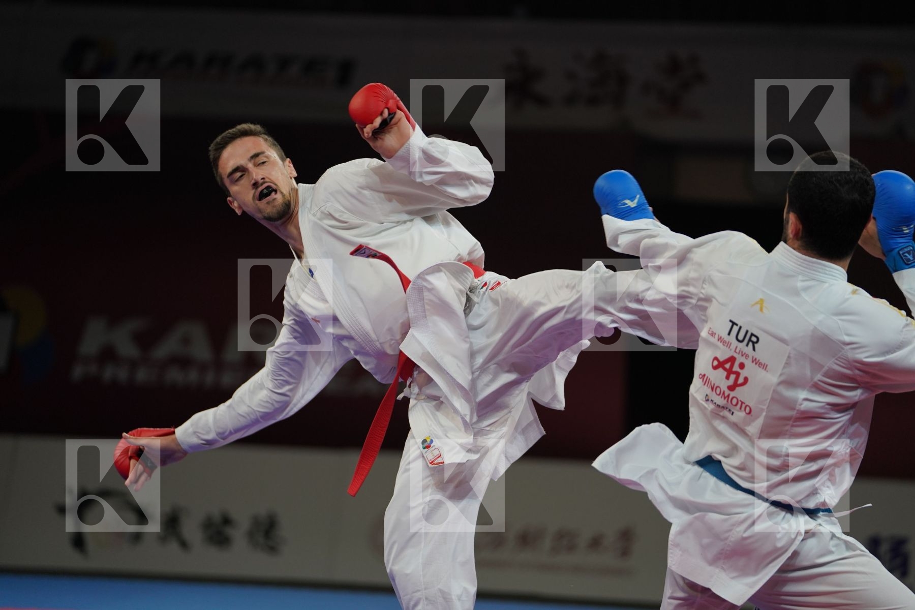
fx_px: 4117
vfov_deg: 8.5
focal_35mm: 162
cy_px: 305
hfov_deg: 12.7
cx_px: 458
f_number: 2.8
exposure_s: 1/1000
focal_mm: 162
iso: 1000
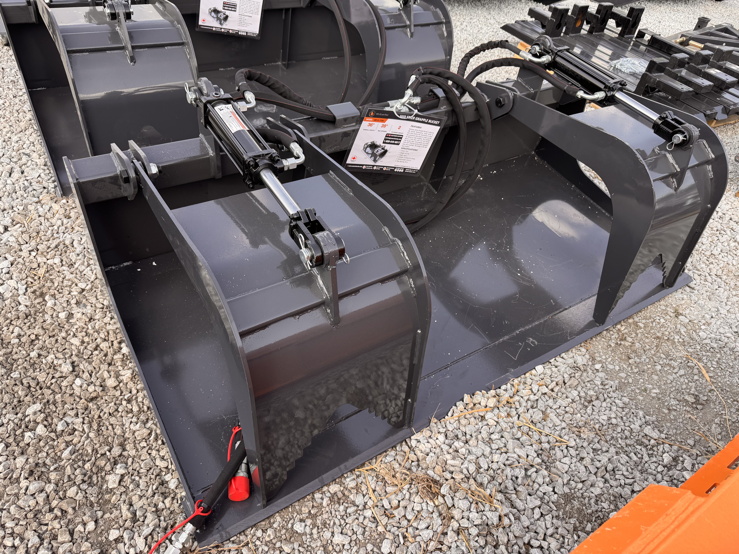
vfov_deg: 56.8
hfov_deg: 71.6
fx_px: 512
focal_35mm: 24
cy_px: 277
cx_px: 370
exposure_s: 1/609
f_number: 1.78
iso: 80
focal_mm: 6.76
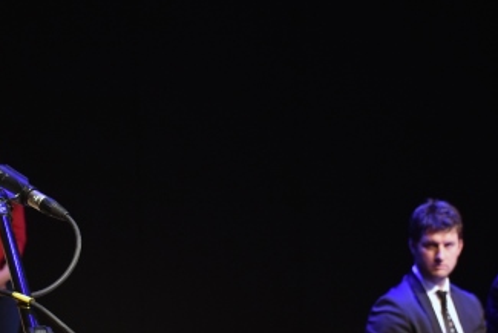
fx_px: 1176
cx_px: 257
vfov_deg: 16.0
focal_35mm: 85
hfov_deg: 23.9
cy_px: 246
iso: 400
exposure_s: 1/30
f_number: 3.5
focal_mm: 18
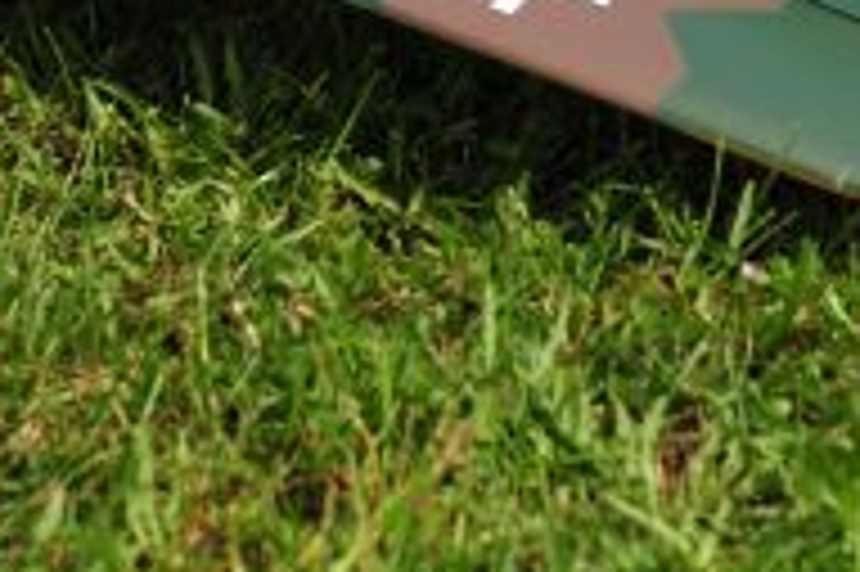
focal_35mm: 155
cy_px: -236
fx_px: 3700
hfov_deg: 13.3
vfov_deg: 8.7
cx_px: 356
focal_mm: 52
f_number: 5.6
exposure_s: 1/640
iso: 200
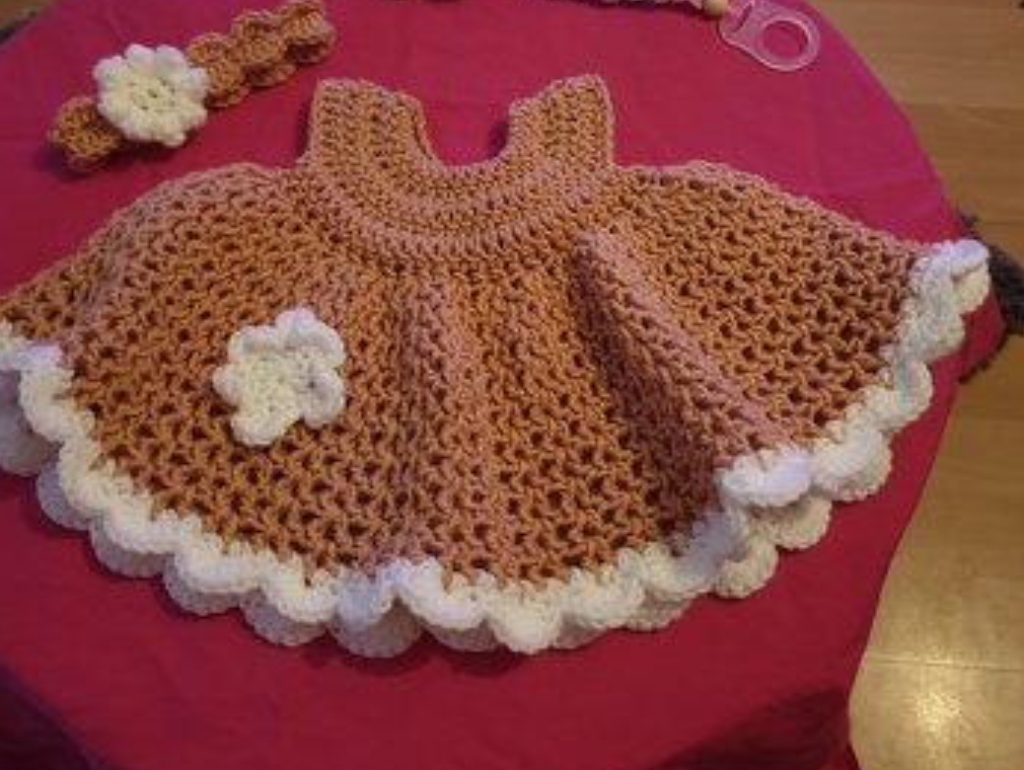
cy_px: 198
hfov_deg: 52.6
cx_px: 509
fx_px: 1036
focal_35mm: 35
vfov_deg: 39.7
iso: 320
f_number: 1.5
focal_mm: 4.3
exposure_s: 1/10
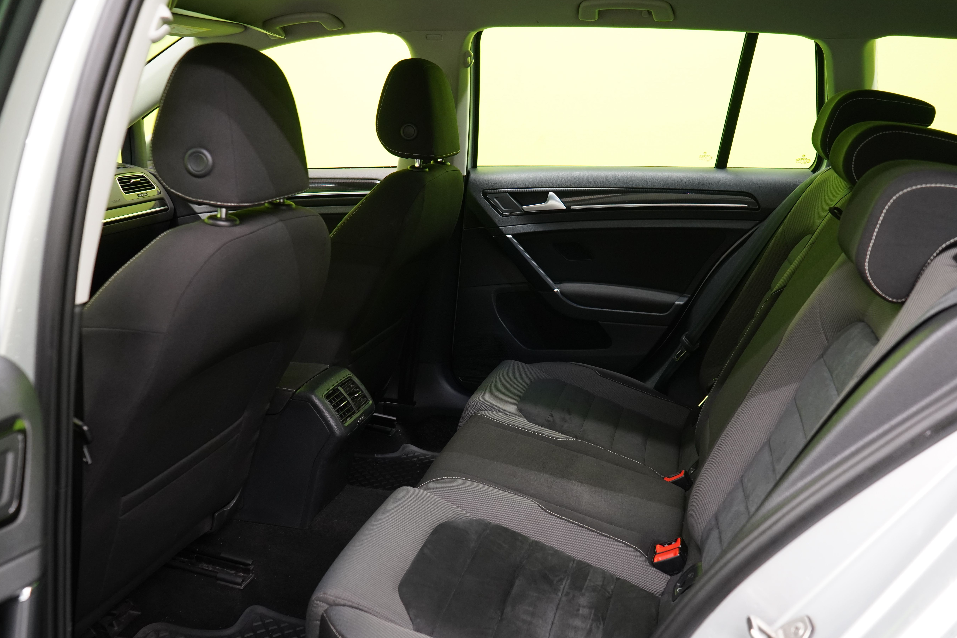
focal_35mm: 31
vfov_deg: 42.3
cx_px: 483
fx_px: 824
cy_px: 343
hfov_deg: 60.3
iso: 2000
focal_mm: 28
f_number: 5.6
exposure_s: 1/25
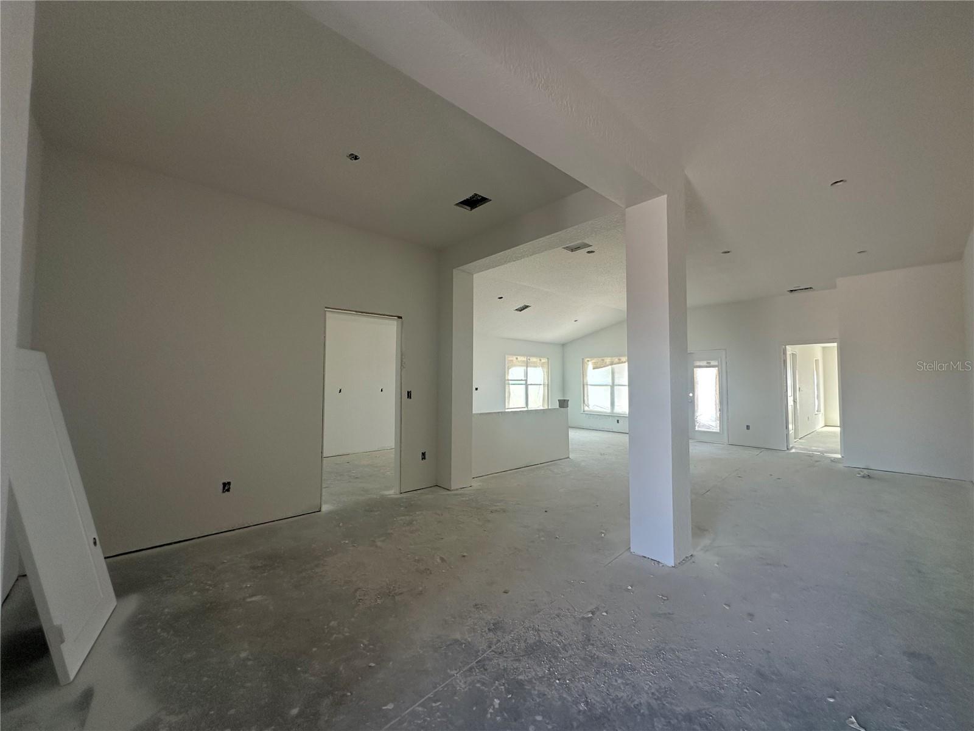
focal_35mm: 14
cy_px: 366
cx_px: 487
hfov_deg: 102.1
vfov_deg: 85.7
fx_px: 394
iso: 125
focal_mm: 2.22
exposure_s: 1/99
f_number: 2.2
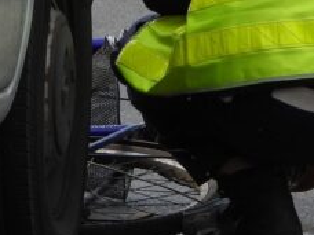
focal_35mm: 1143
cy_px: -155
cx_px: 280
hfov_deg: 1.7
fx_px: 10368
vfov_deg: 1.3
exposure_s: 1/500
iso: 100
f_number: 4.5
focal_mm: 45.8
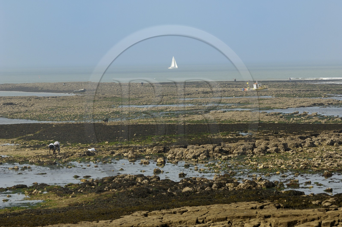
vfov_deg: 7.9
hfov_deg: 11.8
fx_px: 1651
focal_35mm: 174
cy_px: 114
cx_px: 171
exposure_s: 1/320
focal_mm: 116
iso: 100
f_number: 5
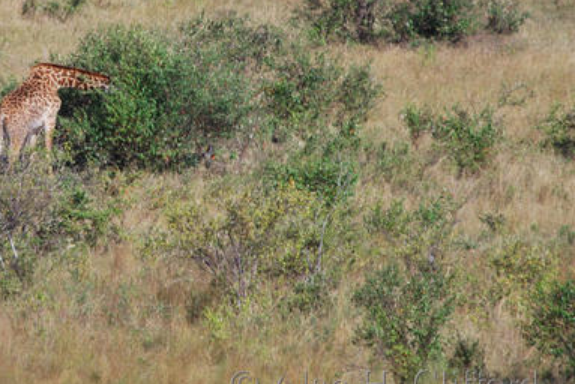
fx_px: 17534
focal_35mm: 1097
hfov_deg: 1.9
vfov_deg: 1.3
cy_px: 69
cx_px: 56
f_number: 5.6
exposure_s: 1/320
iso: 100
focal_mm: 400
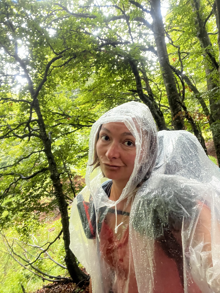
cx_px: 110
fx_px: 195
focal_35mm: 23
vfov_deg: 73.9
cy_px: 146
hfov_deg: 58.9
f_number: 2.2
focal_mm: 2.71
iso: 500
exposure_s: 1/30
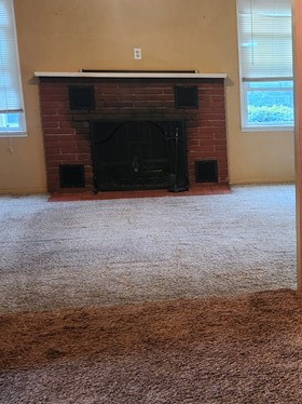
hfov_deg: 21.7
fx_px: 734
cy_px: 232
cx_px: 356
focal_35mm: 63
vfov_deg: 30.7
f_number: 1.8
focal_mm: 5.54
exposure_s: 1/40
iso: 640
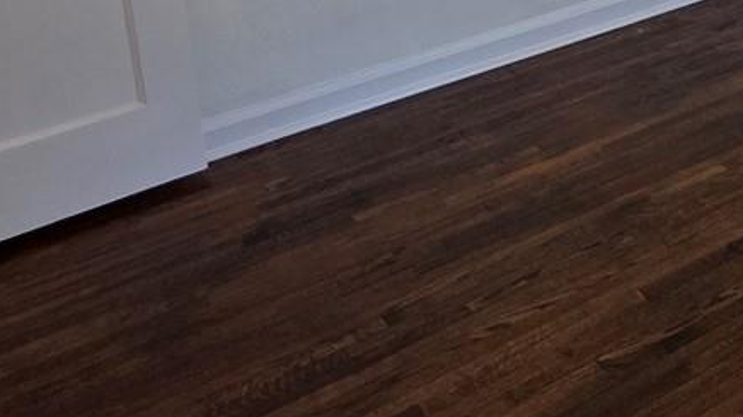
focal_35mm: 52
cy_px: -204
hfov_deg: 33.9
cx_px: 842
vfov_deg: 20.0
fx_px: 1024
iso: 100
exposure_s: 1/120
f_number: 1.9
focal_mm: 2.2
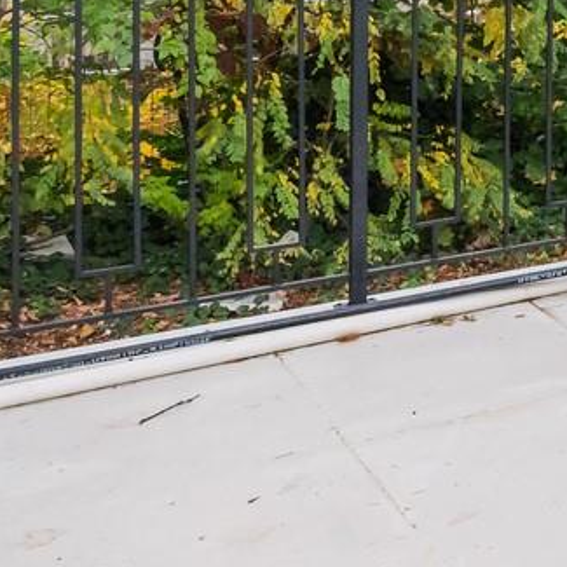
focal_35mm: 75
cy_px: -165
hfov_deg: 15.5
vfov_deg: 21.0
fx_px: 1390
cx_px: 1281
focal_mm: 14
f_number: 10
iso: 3200
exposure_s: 1/100
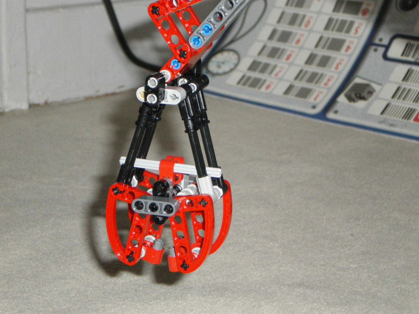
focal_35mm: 108
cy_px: 157
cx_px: 210
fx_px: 1307
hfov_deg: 18.2
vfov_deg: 13.7
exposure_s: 1/100
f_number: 5.9
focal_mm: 18.9
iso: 800
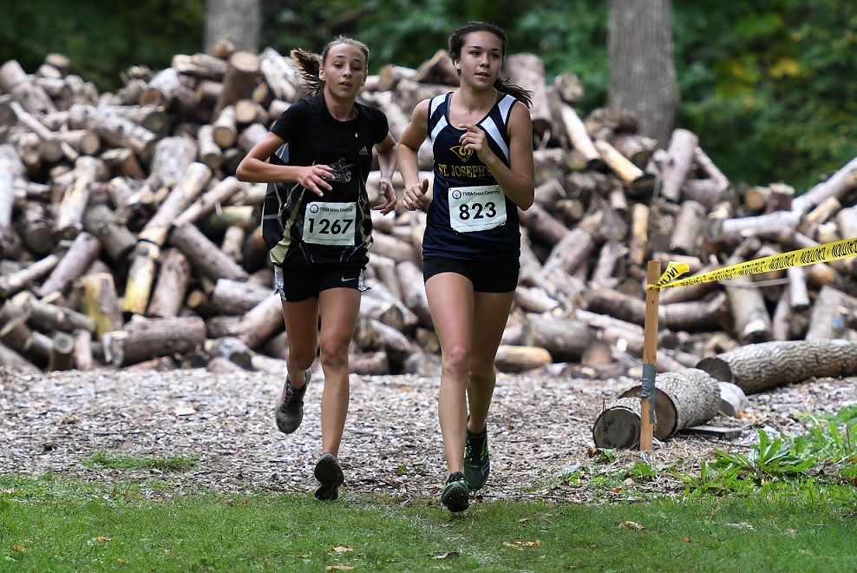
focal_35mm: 255
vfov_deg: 5.4
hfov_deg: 8.1
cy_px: 286
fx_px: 6074
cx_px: 428
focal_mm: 170
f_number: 2.8
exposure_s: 1/1000
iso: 560
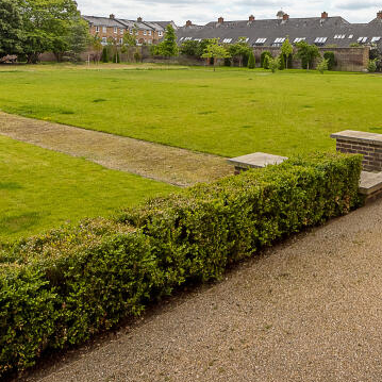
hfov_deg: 45.5
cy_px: 35
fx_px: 424
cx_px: 315
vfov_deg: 44.0
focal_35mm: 34
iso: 320
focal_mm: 14
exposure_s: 1/2500
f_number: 7.1
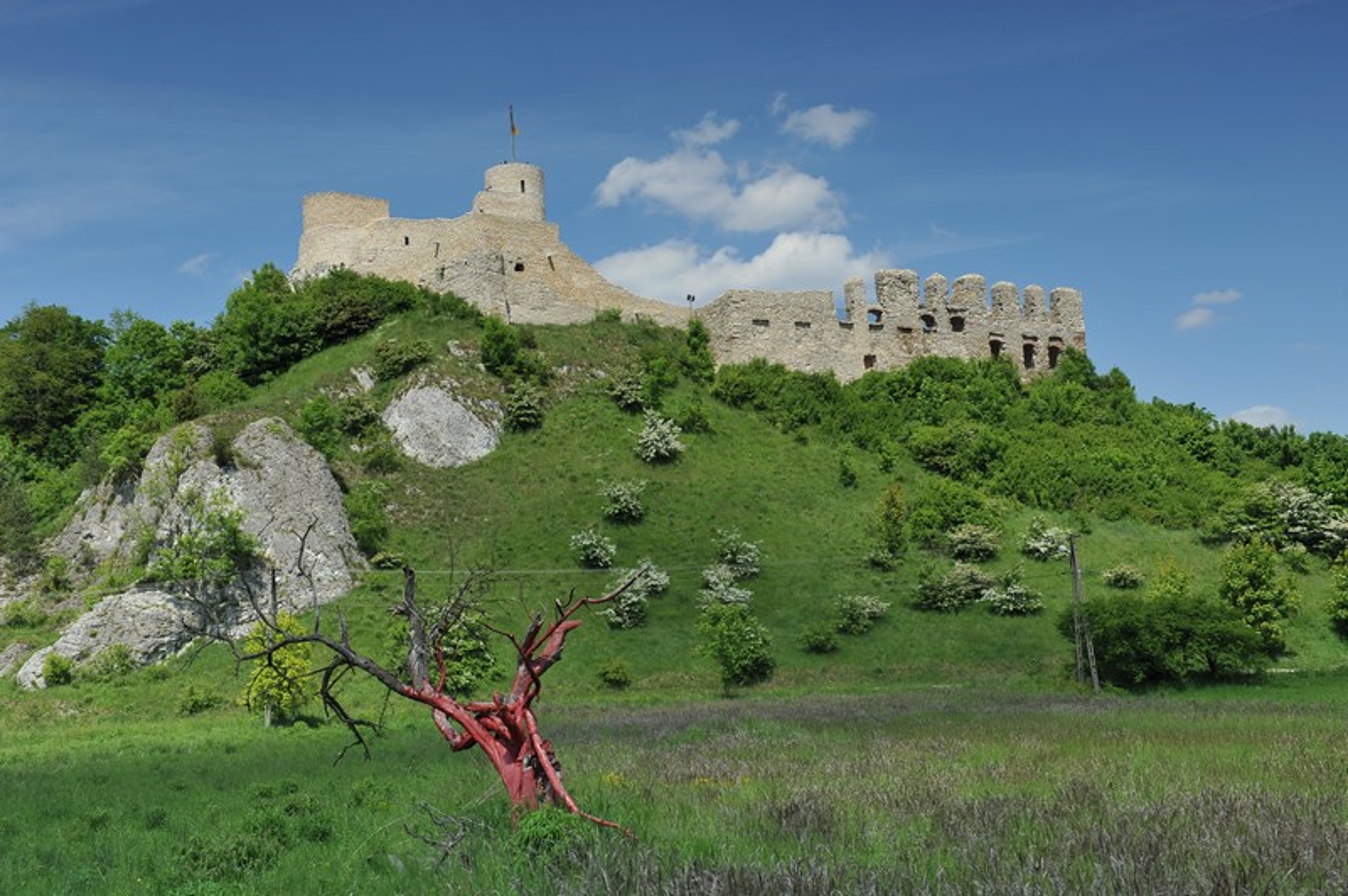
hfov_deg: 44.5
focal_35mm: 44
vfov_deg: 30.5
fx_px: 1646
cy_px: 448
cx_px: 674
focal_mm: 44
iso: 200
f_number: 6.3
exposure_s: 1/500
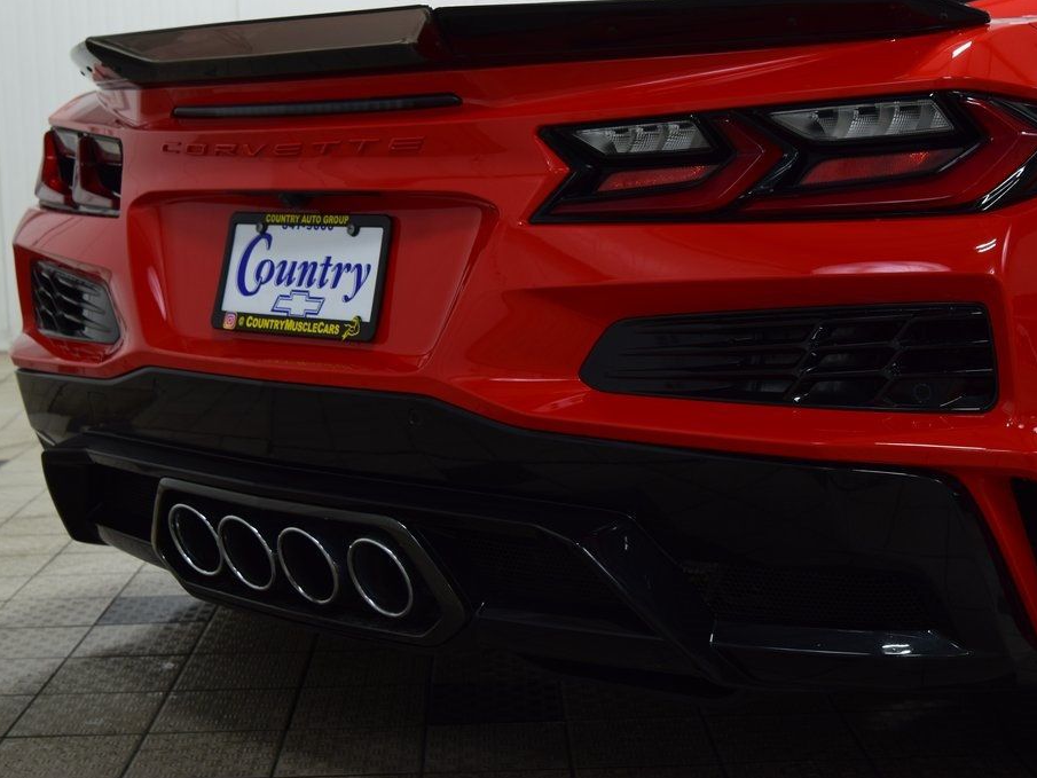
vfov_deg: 23.7
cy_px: 389
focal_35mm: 62
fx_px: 1858
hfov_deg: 31.2
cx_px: 563
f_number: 6.3
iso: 400
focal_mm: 38
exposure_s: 1/15
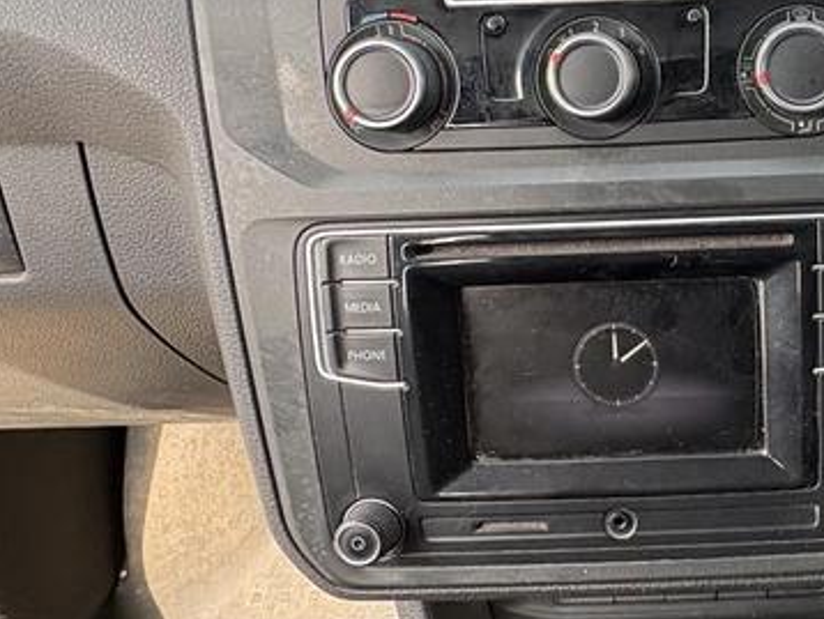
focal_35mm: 35
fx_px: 834
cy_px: 163
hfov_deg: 45.2
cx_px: 808
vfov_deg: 39.8
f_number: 2.2
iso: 160
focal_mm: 2.22
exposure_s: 1/99
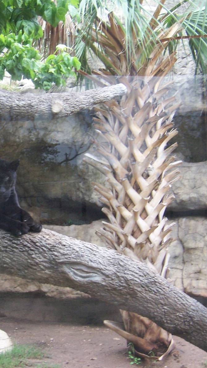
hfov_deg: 13.5
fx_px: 859
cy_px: 184
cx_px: -25
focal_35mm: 88
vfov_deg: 24.2
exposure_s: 1/60
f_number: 4.8
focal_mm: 10
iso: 140
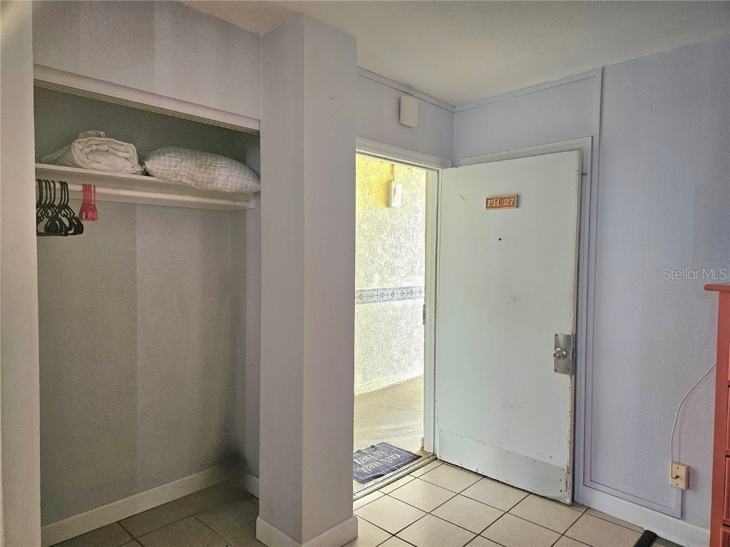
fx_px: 485
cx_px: 365
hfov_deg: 73.9
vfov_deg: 58.9
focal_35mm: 23
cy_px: 274
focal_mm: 6.3
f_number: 1.7
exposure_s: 1/120
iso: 250
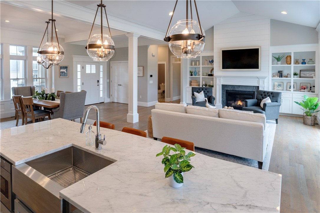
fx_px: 178
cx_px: 160
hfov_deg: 84.0
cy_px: 106
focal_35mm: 20
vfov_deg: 61.9
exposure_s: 1/60
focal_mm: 20
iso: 125
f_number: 7.1
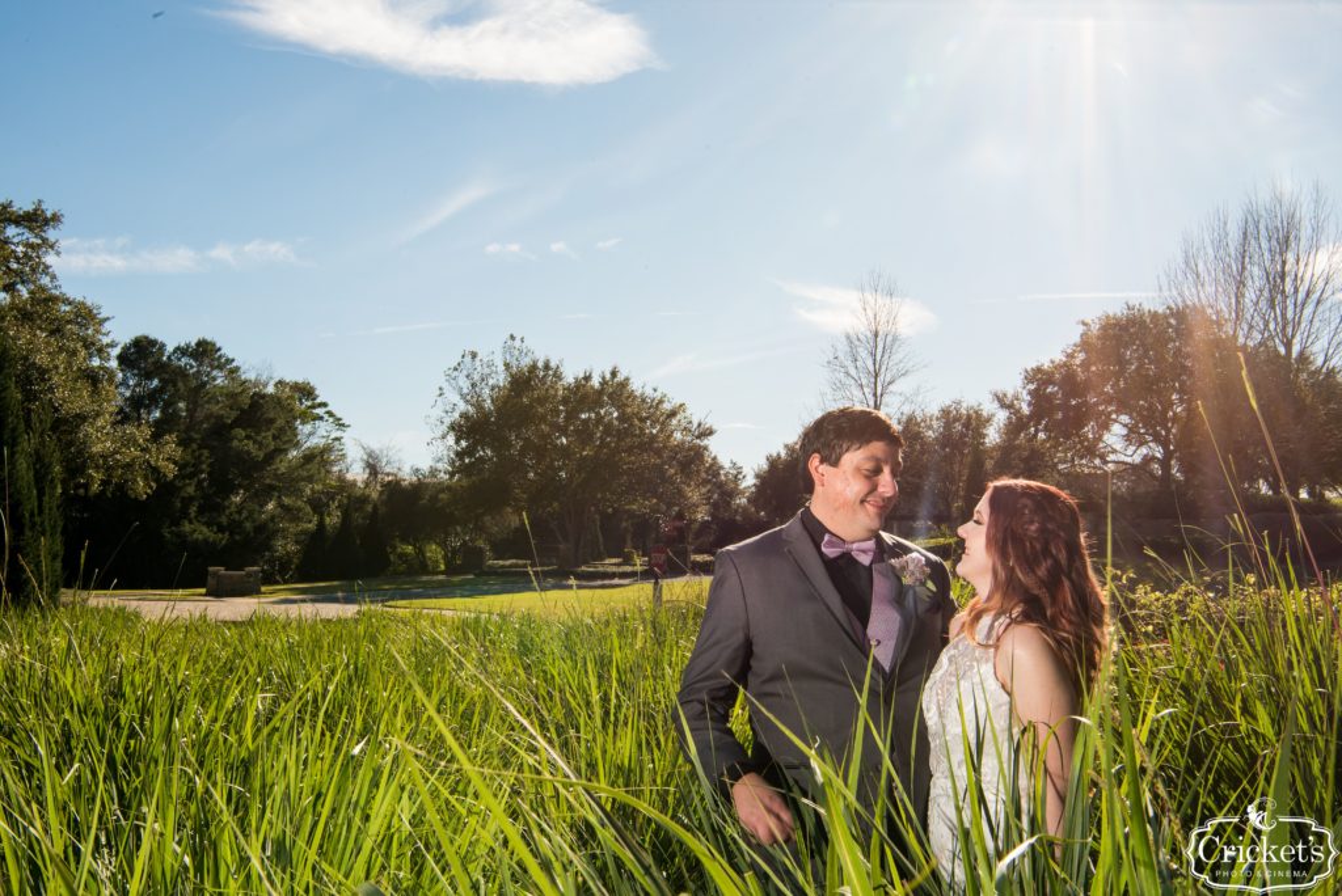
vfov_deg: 33.4
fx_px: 1492
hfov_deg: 48.4
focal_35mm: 40
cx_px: 671
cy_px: 448
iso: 160
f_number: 20
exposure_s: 1/100
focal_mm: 40
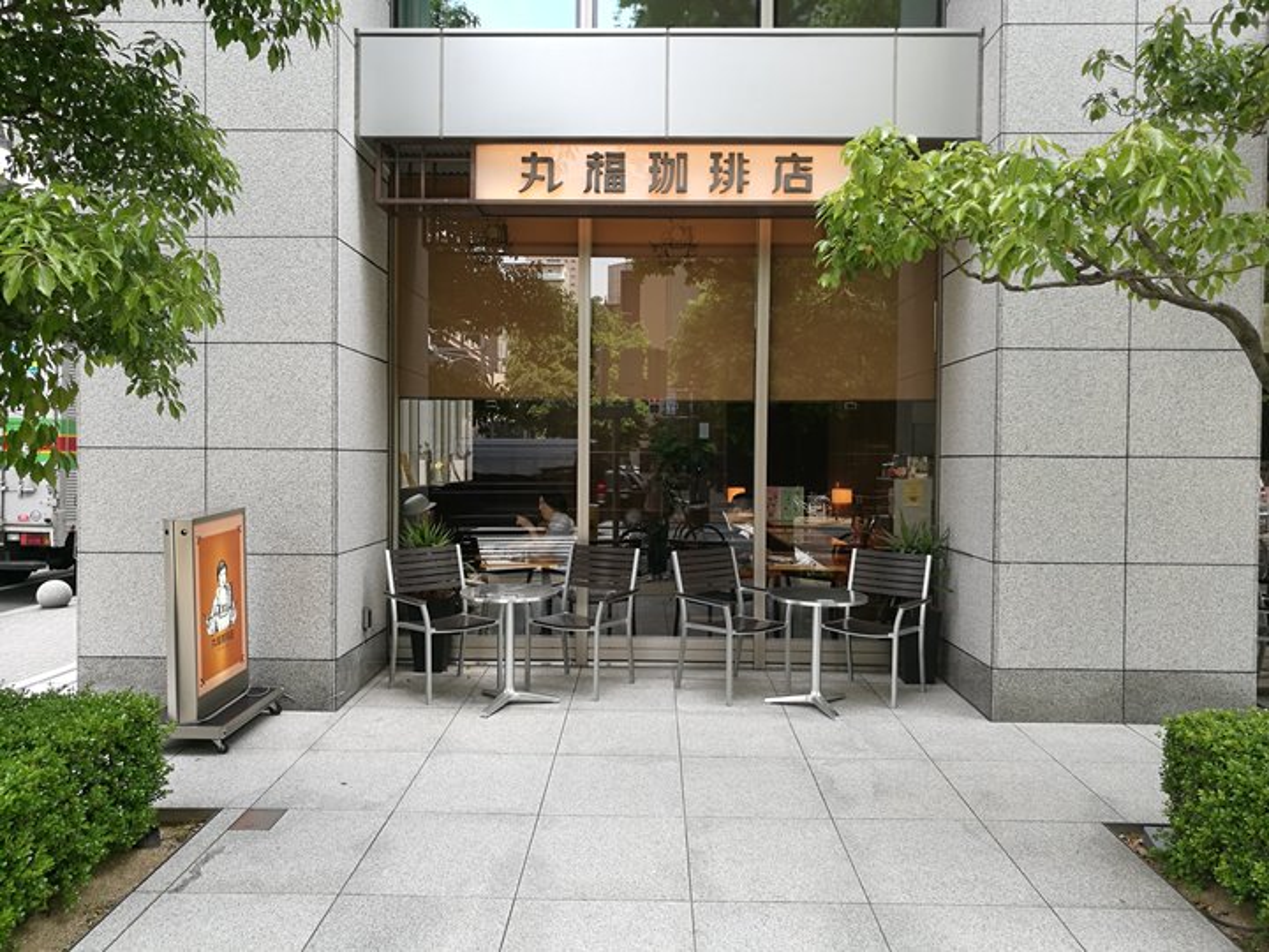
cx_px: 634
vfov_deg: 51.4
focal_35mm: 27
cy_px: 476
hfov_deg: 65.3
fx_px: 990
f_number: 2.2
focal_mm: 4.5
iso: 80
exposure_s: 1/120
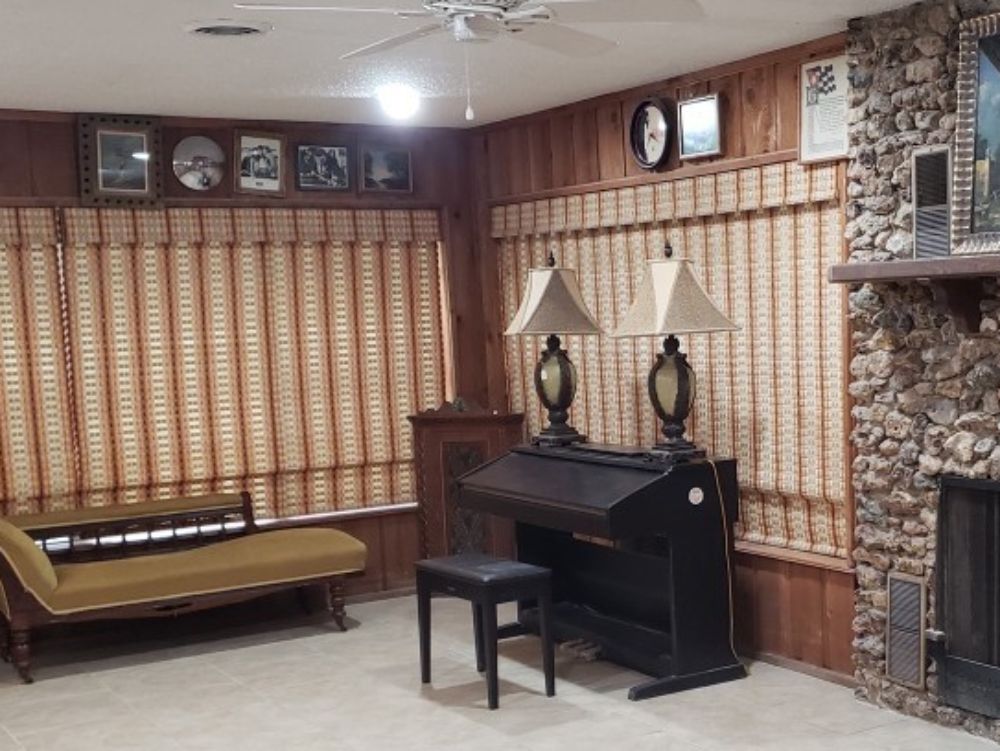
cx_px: 702
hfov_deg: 38.2
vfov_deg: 29.6
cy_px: 471
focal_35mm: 49
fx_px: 1416
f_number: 1.5
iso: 320
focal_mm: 4.3
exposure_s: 1/60
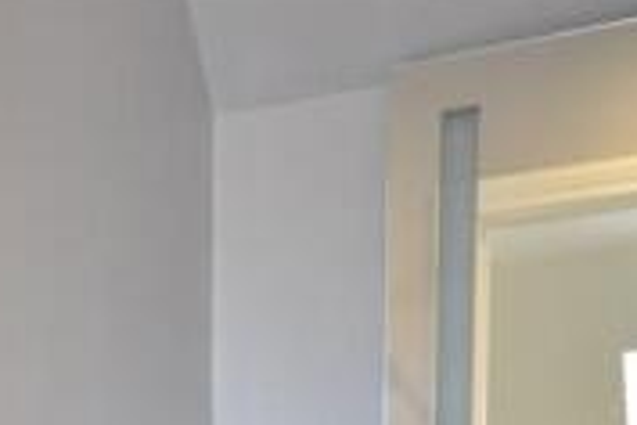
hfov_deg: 20.5
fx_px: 1575
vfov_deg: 13.7
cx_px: -234
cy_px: 764
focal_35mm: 89
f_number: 5
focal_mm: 16
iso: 800
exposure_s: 1/40
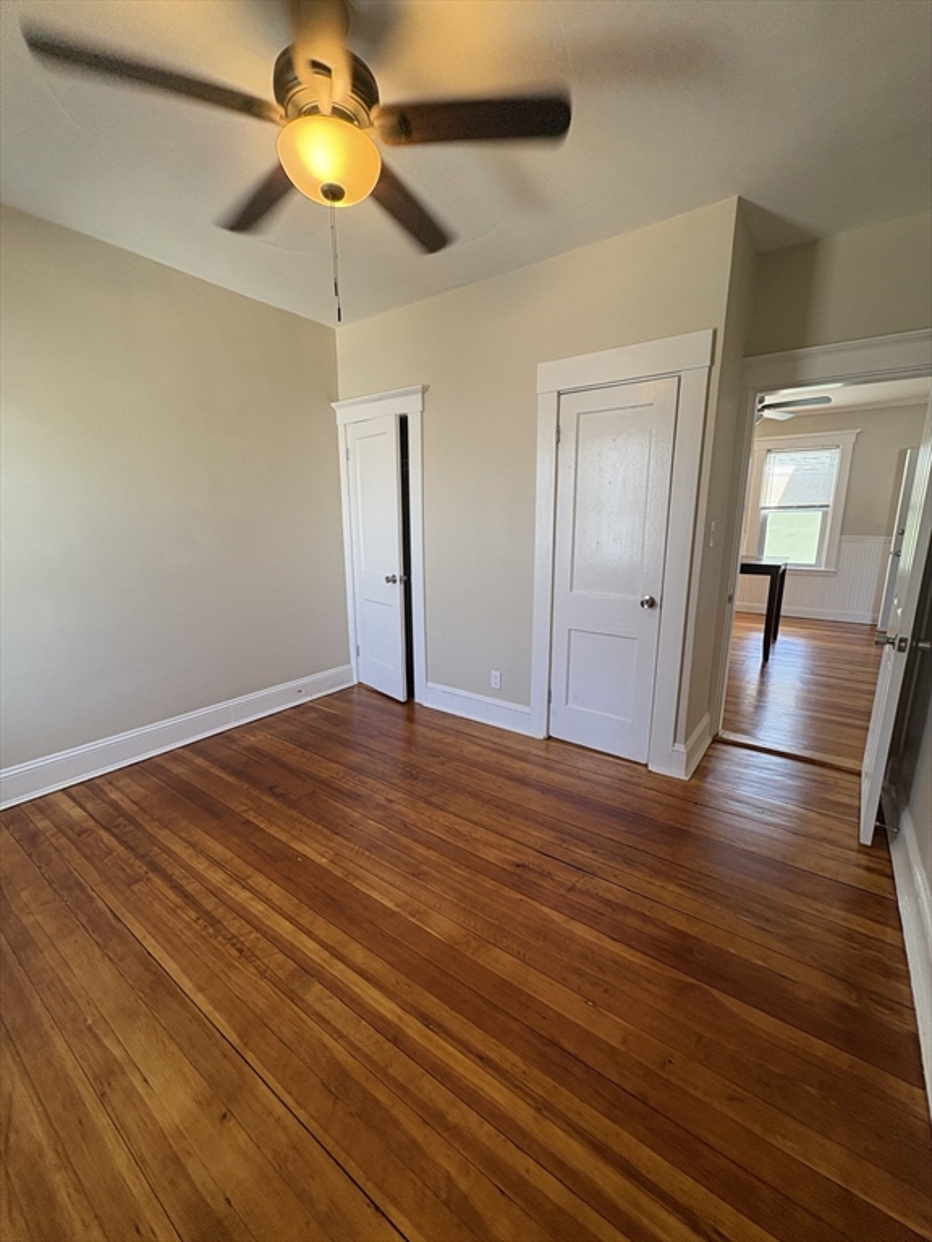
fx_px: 503
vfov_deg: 102.1
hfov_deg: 85.7
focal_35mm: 14
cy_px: 621
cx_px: 466
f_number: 2.2
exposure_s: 1/60
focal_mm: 2.22
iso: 125
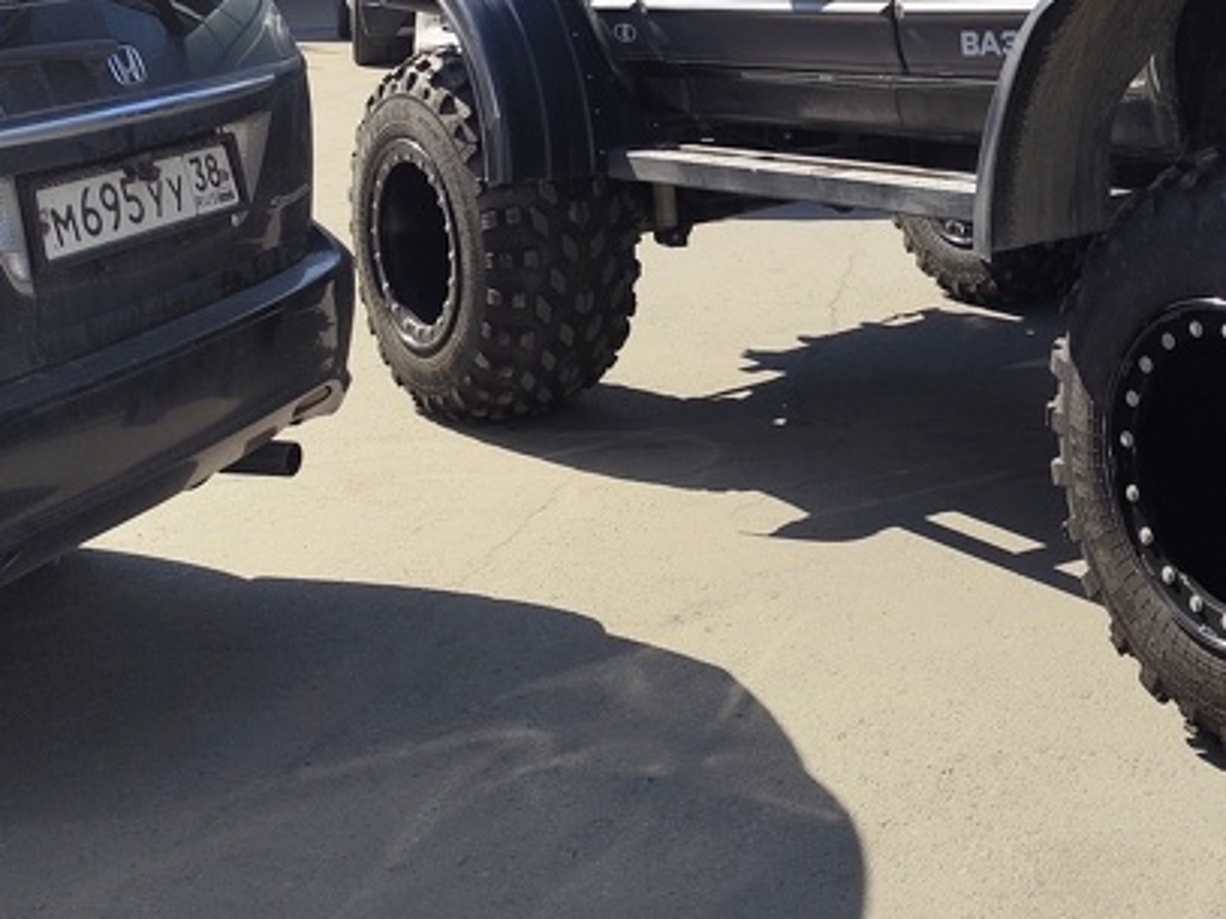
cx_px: 1069
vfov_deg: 24.4
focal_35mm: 57
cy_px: -21
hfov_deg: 32.4
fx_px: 2018
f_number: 1.65
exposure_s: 1/1190
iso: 50
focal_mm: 6.19
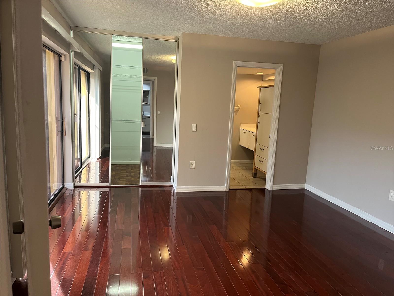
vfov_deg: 53.1
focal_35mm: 26
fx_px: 296
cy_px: 148
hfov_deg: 67.3
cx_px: 197
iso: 200
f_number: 1.6
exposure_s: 1/60
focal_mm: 5.1
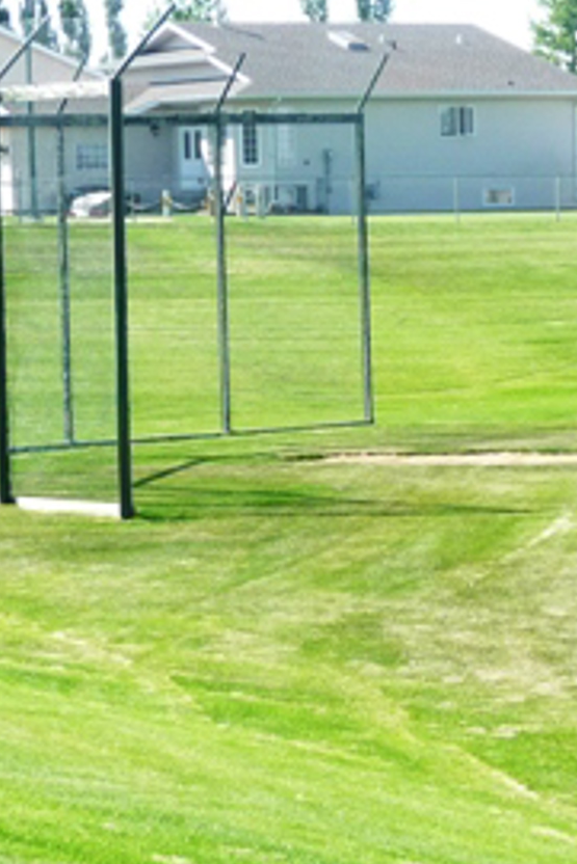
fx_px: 3604
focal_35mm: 150
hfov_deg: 9.1
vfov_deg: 13.7
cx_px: 435
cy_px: 302
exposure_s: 1/200
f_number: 4.3
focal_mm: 9.3
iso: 100
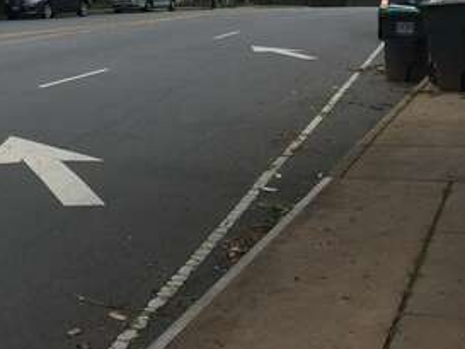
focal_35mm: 85
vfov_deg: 16.7
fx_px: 1142
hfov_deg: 22.8
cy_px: -68
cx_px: 131
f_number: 2.2
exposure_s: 1/2326
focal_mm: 4.15
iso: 32
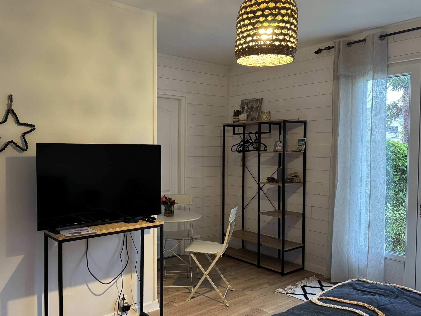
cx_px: 171
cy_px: 162
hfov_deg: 59.5
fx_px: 365
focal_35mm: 30
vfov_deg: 46.8
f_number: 1.78
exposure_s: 1/50
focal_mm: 6.76
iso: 320
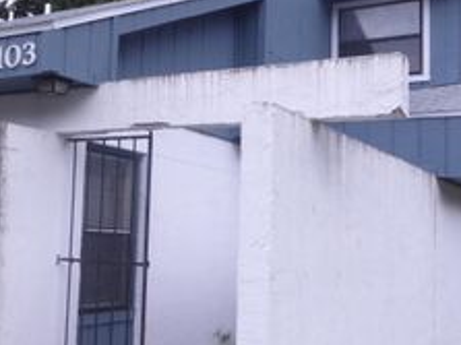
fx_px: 745
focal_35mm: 56
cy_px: 175
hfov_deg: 34.0
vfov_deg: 26.1
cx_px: 151
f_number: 3.3
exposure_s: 1/100
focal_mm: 4.3
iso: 100
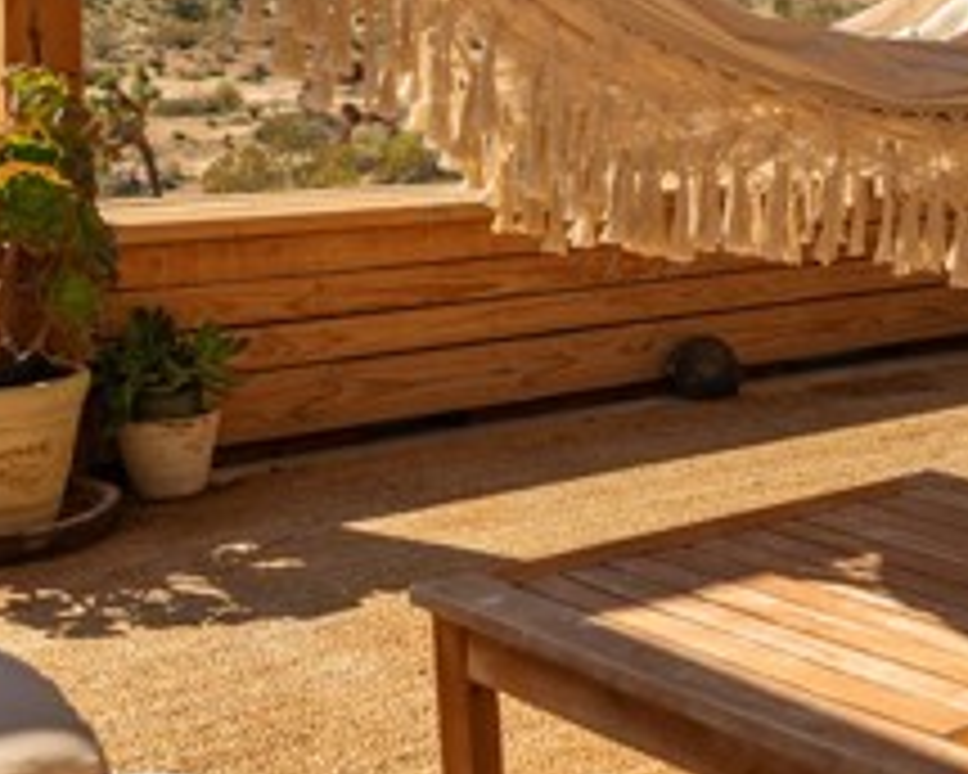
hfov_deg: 27.0
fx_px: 1919
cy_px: 160
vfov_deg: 22.5
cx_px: 918
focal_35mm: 67
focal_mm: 24
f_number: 4
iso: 100
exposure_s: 1/1000
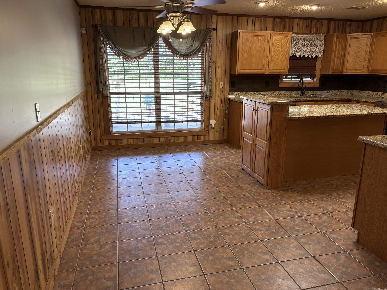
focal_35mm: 26
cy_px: 145
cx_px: 194
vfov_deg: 53.1
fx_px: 291
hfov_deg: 67.3
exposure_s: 1/120
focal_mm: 5.96
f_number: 1.6
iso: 160
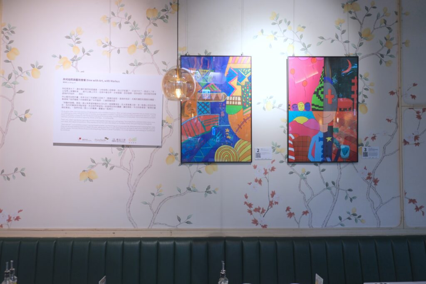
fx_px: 367
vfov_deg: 42.3
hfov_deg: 60.3
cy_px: 142
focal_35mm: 31
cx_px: 213
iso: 800
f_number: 3.2
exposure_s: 1/100
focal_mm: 20.5
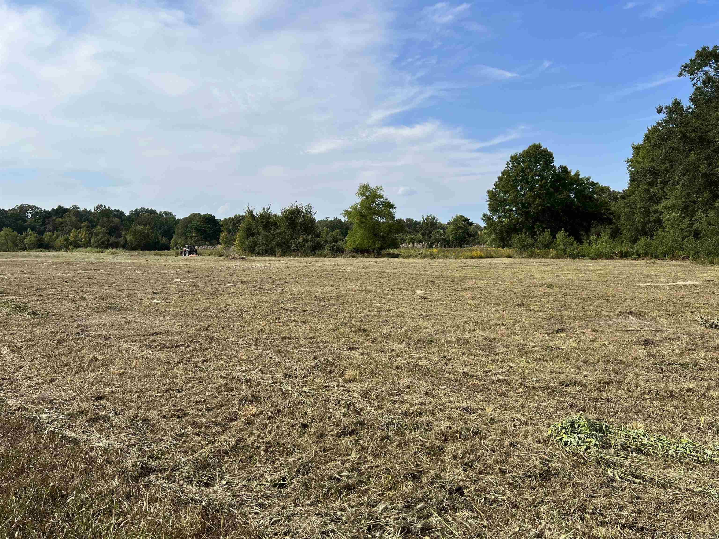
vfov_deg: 53.1
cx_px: 360
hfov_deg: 67.3
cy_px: 270
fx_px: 540
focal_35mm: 26
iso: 50
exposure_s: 1/4274
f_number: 1.5
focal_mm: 5.7
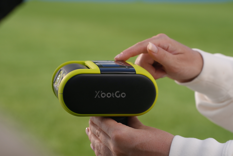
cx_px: 116
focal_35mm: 112
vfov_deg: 12.2
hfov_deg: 18.3
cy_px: 78
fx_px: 725
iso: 200
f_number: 4.5
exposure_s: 1/1600
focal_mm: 75
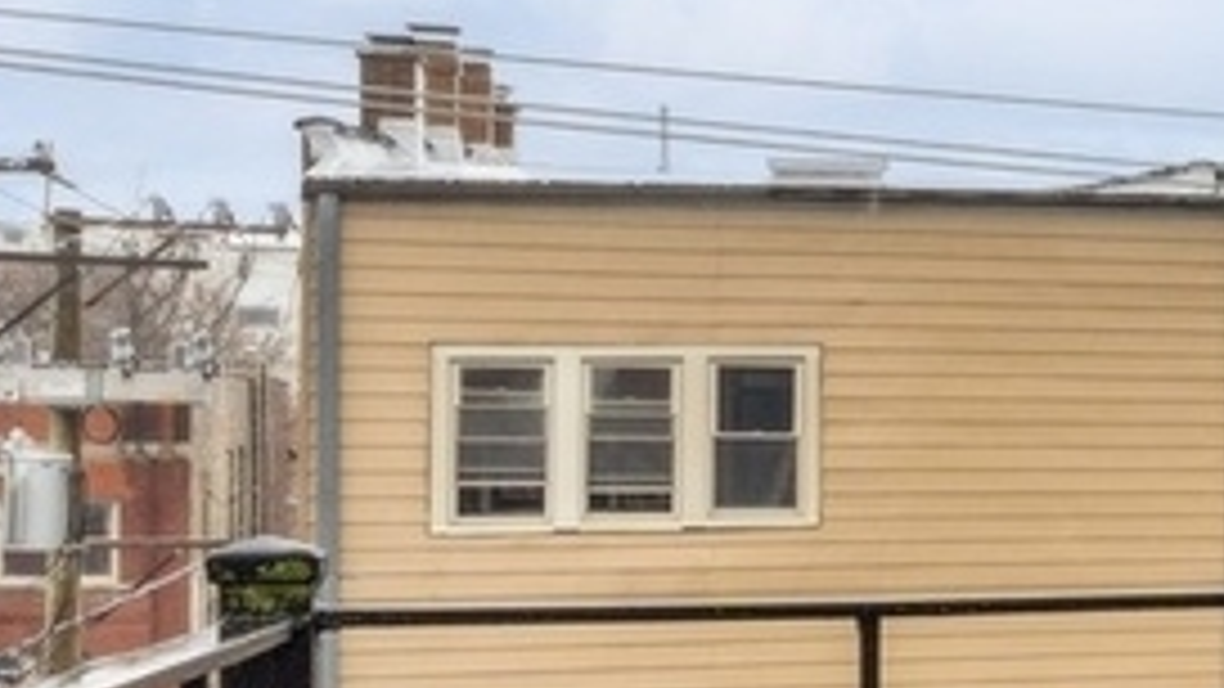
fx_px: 3246
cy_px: 477
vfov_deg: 12.1
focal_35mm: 100
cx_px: 3002
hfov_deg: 14.1
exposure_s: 1/100
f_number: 8
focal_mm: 16
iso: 320
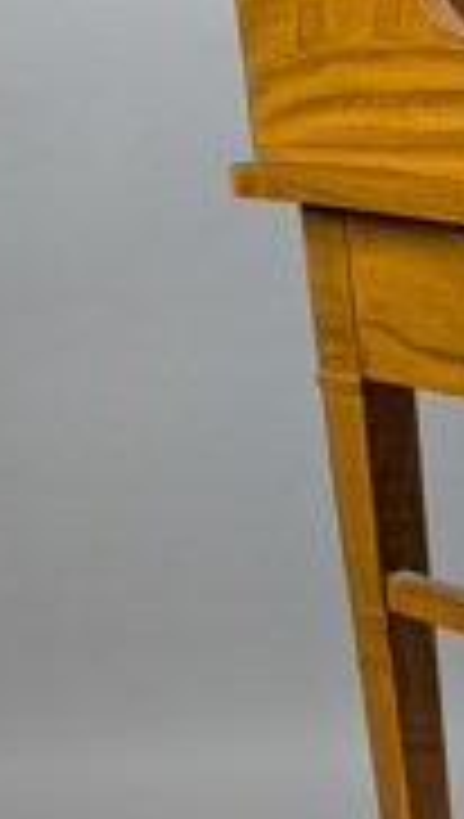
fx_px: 1872
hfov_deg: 12.6
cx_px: 887
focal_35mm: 86
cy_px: 477
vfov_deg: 24.7
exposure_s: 1/50
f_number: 1.7
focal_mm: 4.53
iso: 57
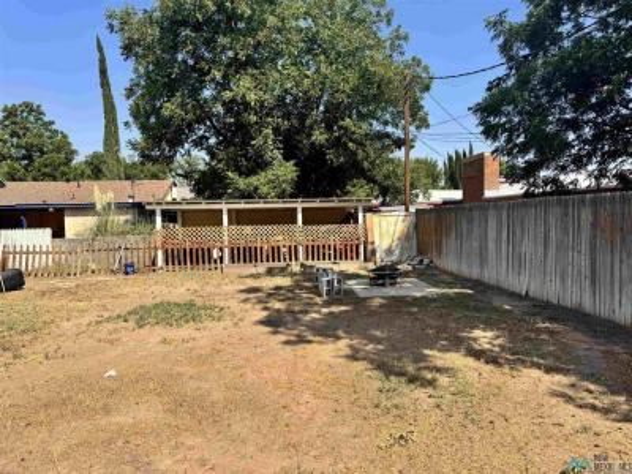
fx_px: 438
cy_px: 237
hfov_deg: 71.6
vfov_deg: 56.8
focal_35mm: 24
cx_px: 316
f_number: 1.78
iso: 80
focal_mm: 6.76
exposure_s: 1/4049
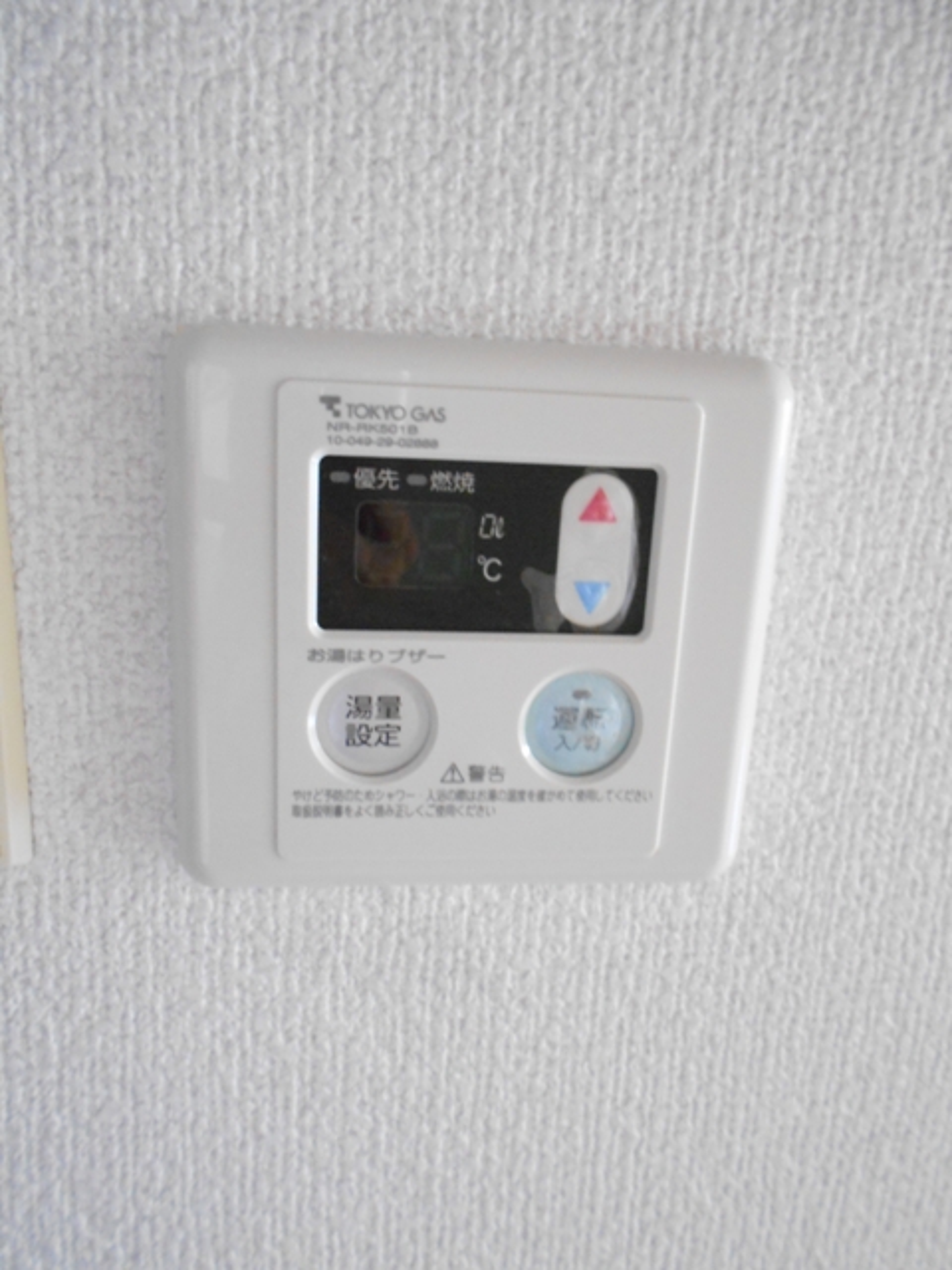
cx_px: 476
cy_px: 635
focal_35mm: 26
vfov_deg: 67.3
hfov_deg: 53.1
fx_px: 953
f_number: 3.2
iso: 800
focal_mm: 4.6
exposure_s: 1/8
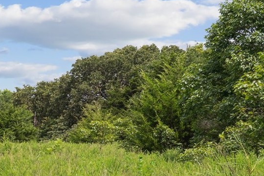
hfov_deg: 13.8
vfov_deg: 9.3
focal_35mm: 147
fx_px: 1078
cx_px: 1
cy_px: 131
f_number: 9.5
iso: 250
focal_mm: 39
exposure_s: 1/250
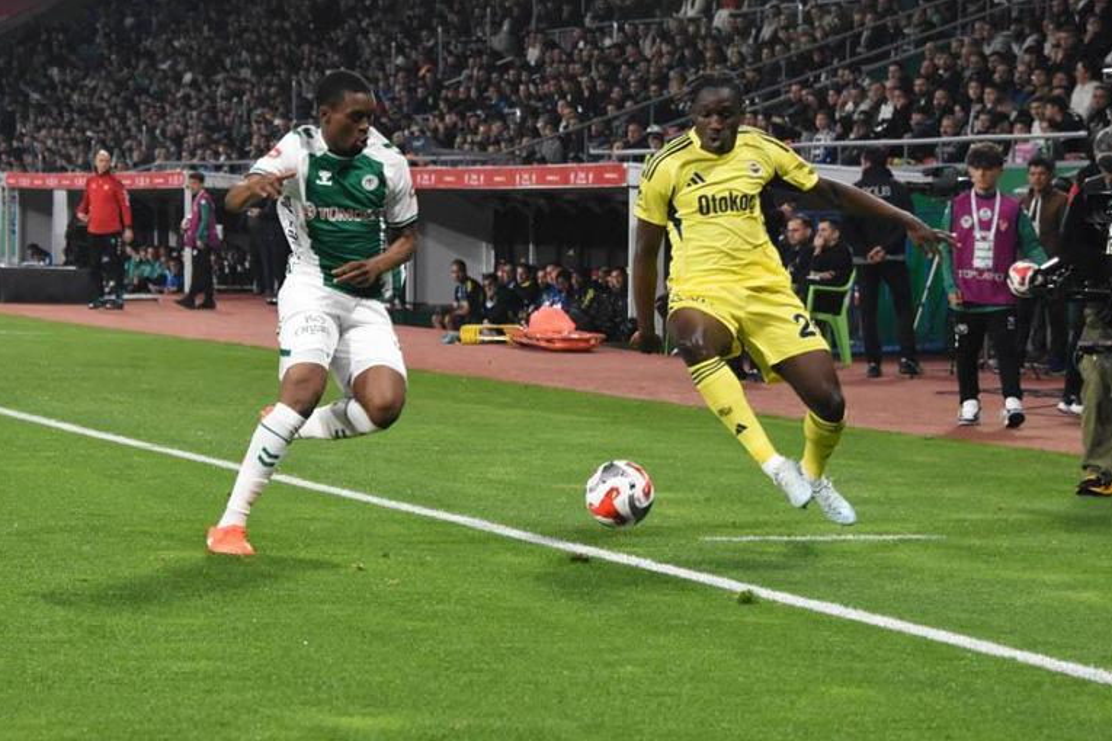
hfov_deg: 13.9
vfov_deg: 9.3
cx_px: 554
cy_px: 370
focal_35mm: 148
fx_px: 4571
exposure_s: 1/800
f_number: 5.6
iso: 5600
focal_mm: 98
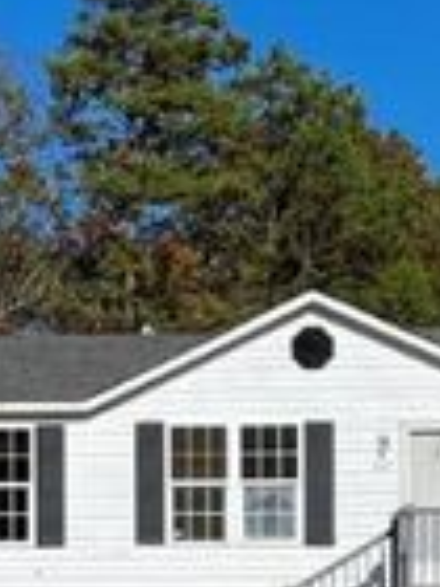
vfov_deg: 15.7
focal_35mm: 124
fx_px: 2102
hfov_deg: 11.8
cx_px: -29
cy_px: 526
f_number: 1.5
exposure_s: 1/4444
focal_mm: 5.7
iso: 50
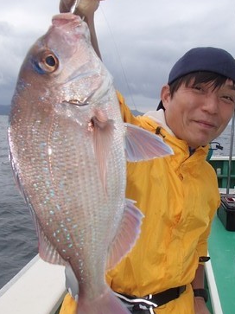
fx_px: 335
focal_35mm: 37
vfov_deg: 50.1
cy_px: 173
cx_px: 138
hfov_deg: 38.5
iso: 100
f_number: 11
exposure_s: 1/100
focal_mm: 5
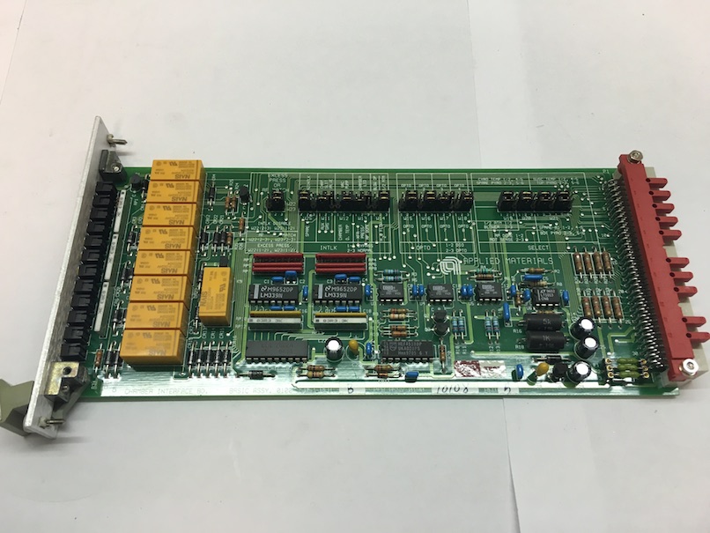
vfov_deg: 48.3
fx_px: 595
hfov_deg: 61.6
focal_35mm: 29
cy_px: 266
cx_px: 355
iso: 50
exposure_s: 1/33
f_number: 2.2
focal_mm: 4.15
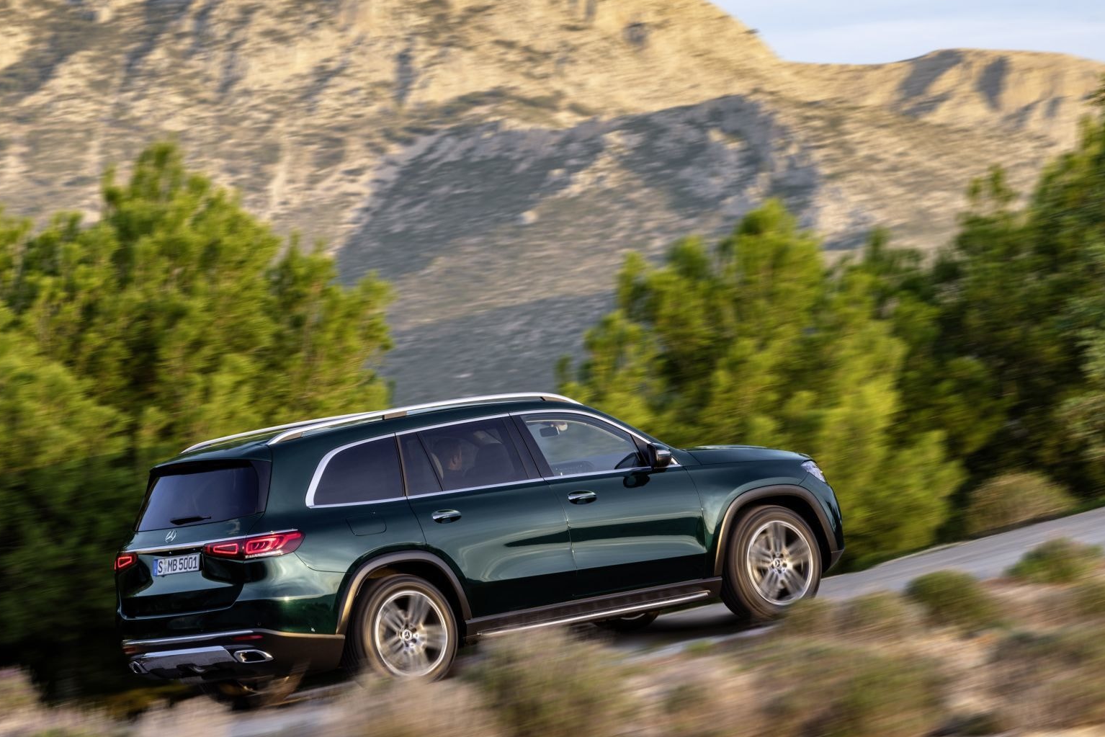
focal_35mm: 219
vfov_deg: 6.3
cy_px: 300
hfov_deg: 9.4
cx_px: 542
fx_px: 6722
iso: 200
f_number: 11
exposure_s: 1/40
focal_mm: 175
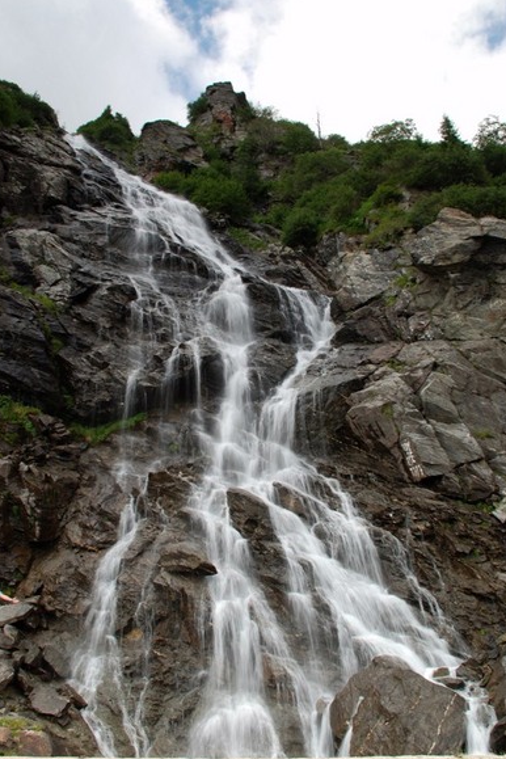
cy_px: 385
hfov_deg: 46.4
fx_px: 590
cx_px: 254
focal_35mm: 28
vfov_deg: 65.5
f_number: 11
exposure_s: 1/8
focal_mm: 18
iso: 100
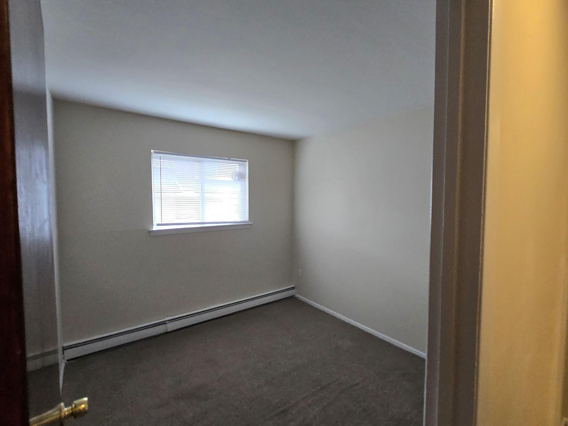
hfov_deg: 98.0
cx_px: 305
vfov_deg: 81.7
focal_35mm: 15
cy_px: 211
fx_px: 246
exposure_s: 1/60
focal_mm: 2.2
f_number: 2.2
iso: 200
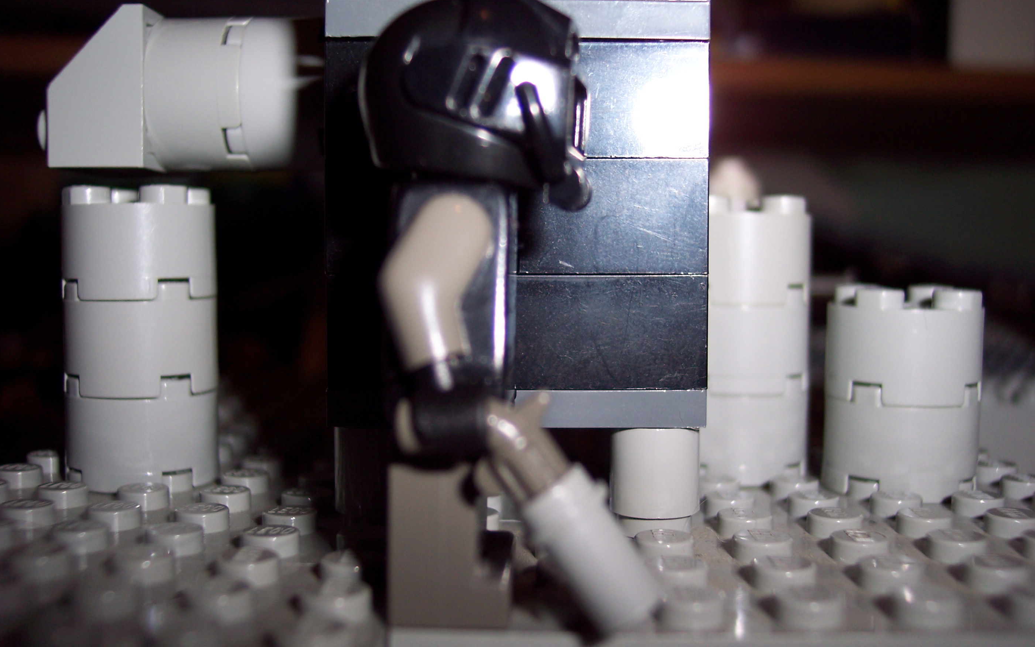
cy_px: 328
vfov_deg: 30.5
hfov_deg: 47.2
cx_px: 518
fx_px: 1185
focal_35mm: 42
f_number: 2.8
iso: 100
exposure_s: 1/60
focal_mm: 8
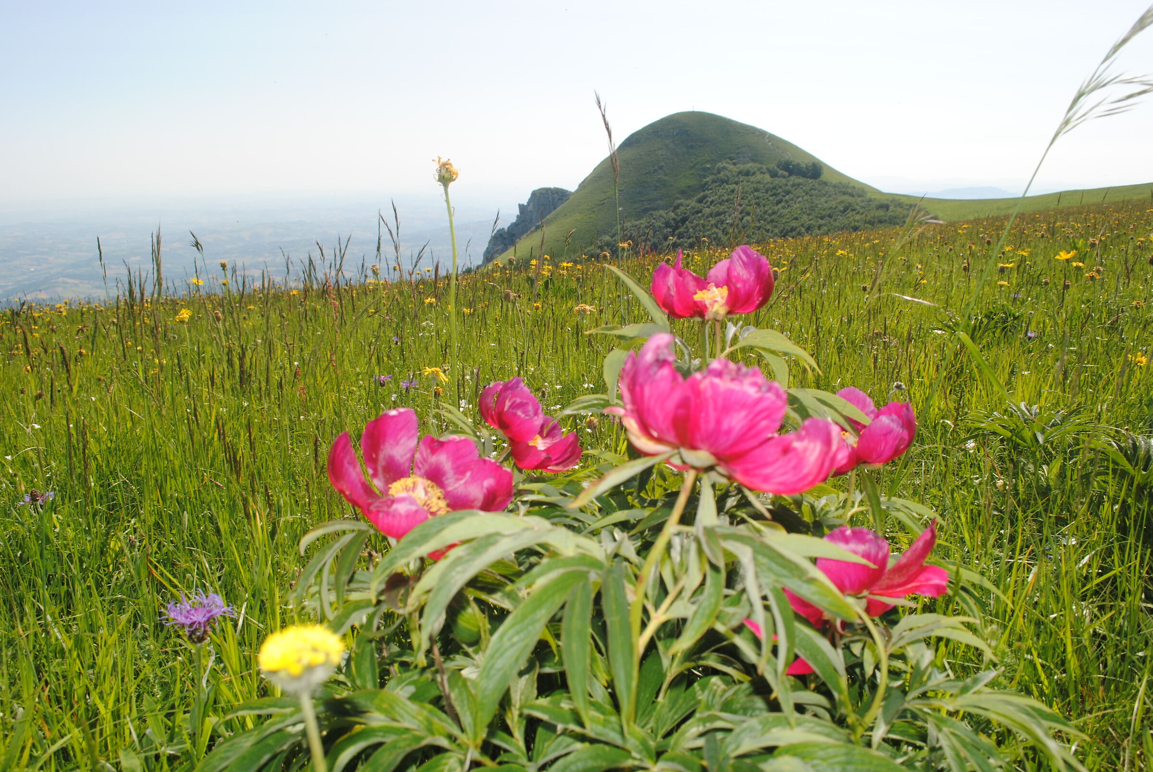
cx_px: 576
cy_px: 386
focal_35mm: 27
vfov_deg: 48.1
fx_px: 866
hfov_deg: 67.3
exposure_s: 1/200
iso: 100
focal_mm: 18
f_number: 8
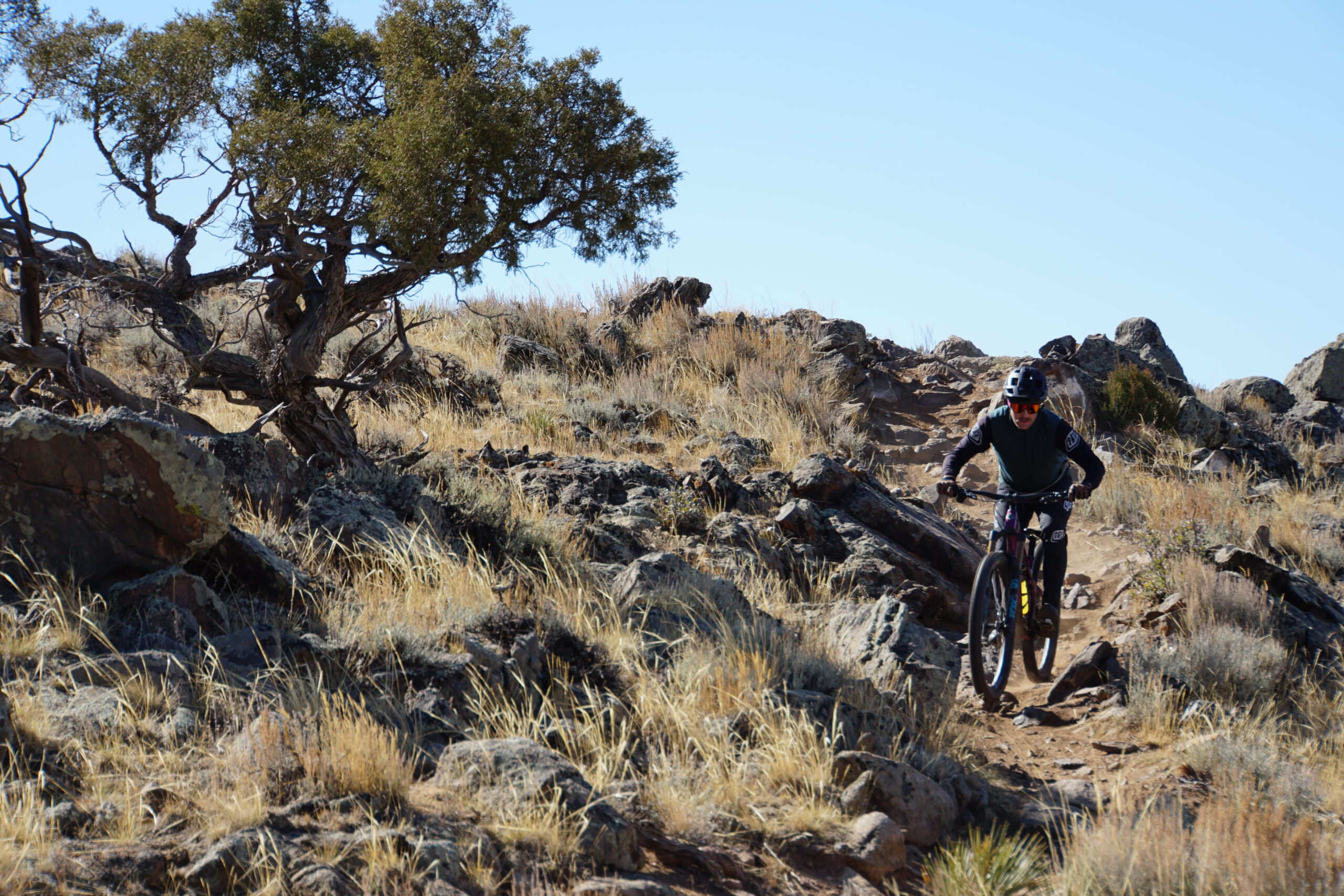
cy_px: 448
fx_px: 5544
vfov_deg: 9.2
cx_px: 672
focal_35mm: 148
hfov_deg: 13.8
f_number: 6.3
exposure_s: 1/160
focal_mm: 99
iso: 100
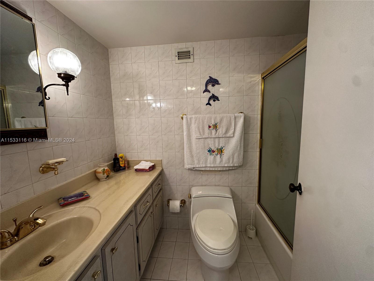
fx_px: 151
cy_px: 140
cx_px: 187
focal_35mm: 14
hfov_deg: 102.1
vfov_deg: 85.7
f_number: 2.2
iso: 200
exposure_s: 1/120
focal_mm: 2.22
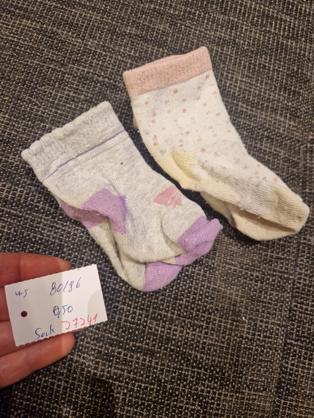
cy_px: 209
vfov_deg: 73.9
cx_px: 157
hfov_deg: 58.9
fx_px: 278
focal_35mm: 23
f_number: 1.8
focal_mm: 5.4
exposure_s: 1/100
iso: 50
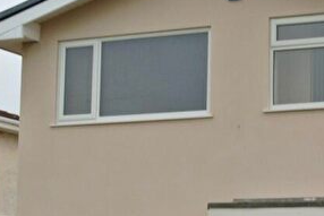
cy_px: 157
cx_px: 292
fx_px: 1035
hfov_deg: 17.5
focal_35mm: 115
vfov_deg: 11.9
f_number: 16
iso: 100
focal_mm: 17.7
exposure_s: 1/60
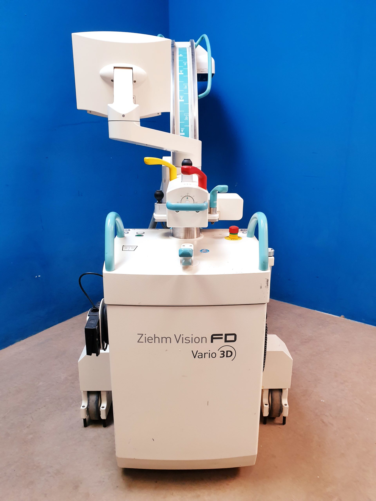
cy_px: 250
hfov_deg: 53.1
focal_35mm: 26
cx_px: 188
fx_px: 377
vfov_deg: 67.3
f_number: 2.4
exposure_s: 1/50
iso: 200
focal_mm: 4.3
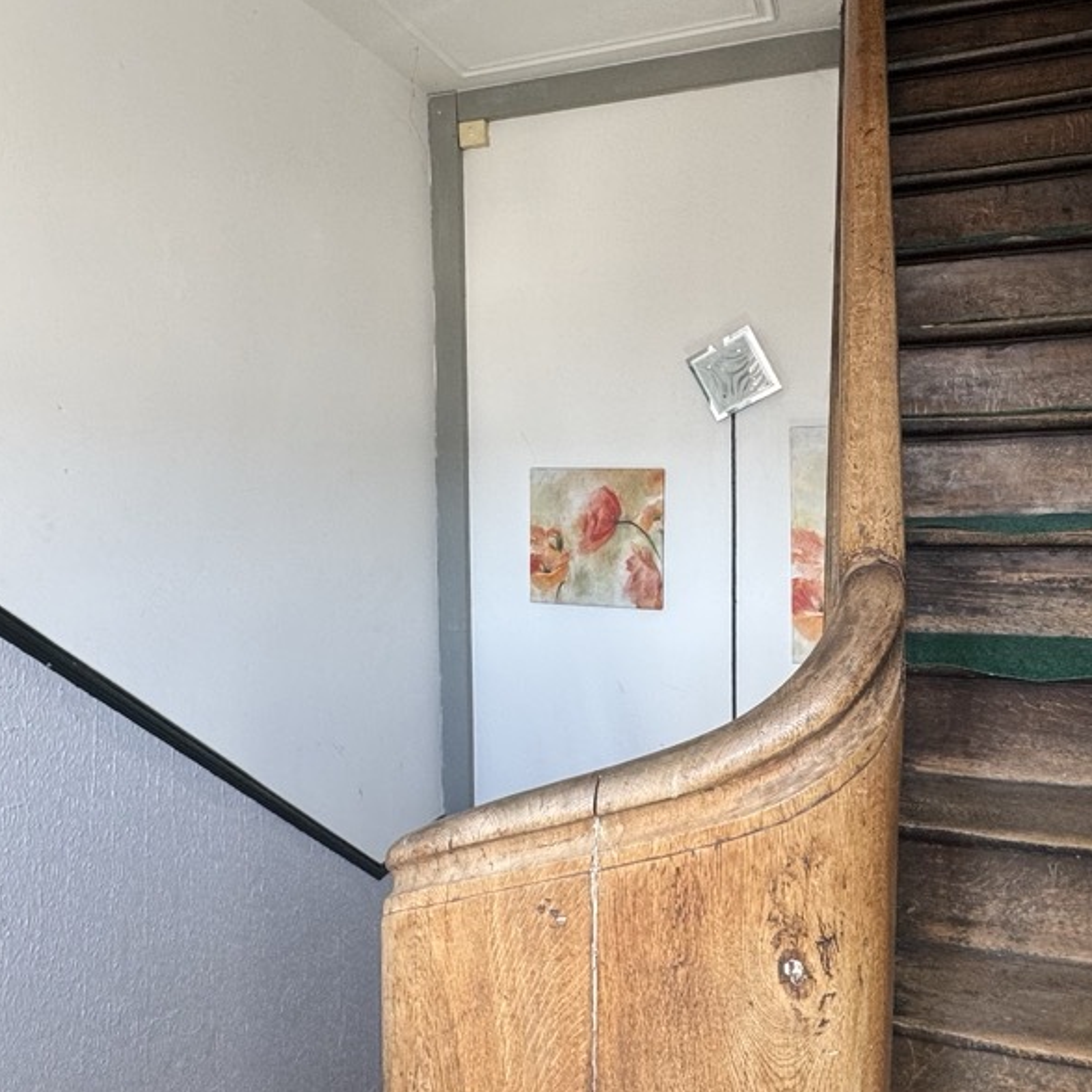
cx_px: 512
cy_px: 513
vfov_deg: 59.0
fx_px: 964
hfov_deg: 59.0
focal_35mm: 27
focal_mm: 2.22
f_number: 2.2
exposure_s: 1/99
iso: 160
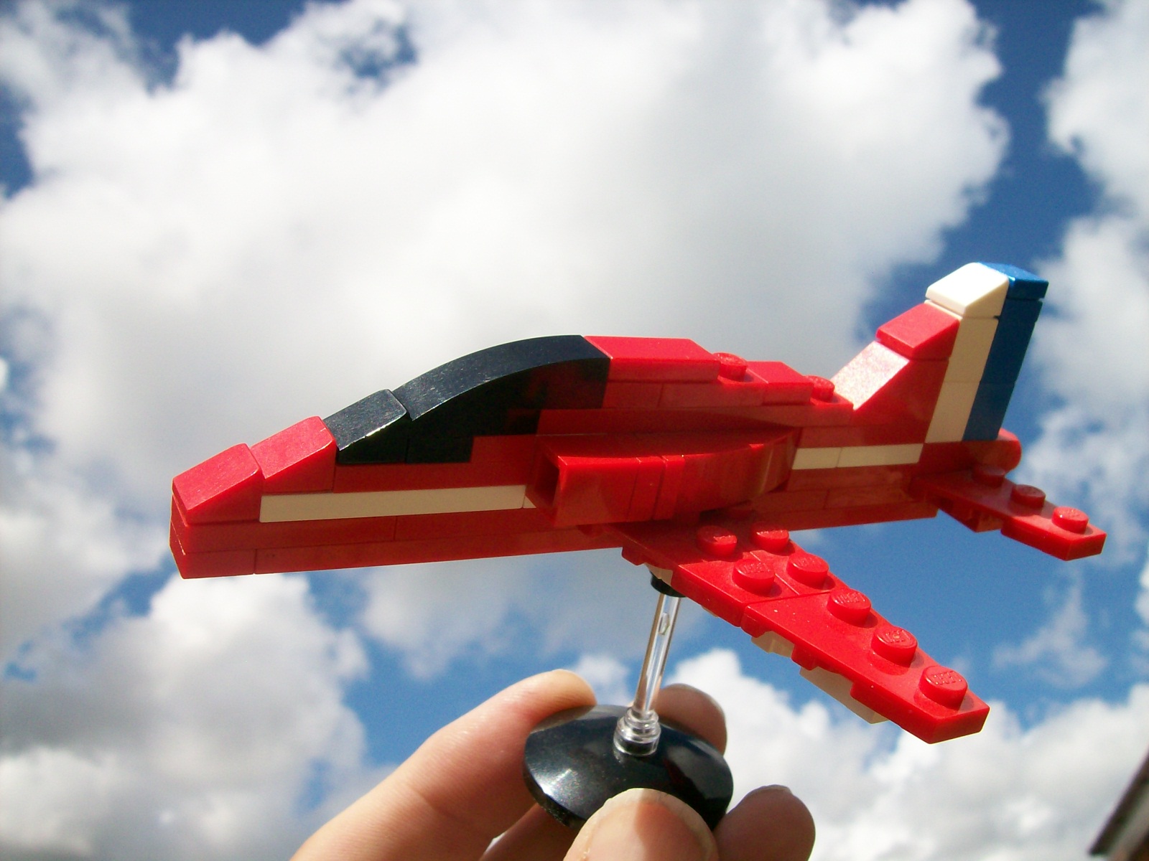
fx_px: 1195
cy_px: 430
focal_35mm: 36
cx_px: 574
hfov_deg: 51.4
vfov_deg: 39.7
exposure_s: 1/1174
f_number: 4.8
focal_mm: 6
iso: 80
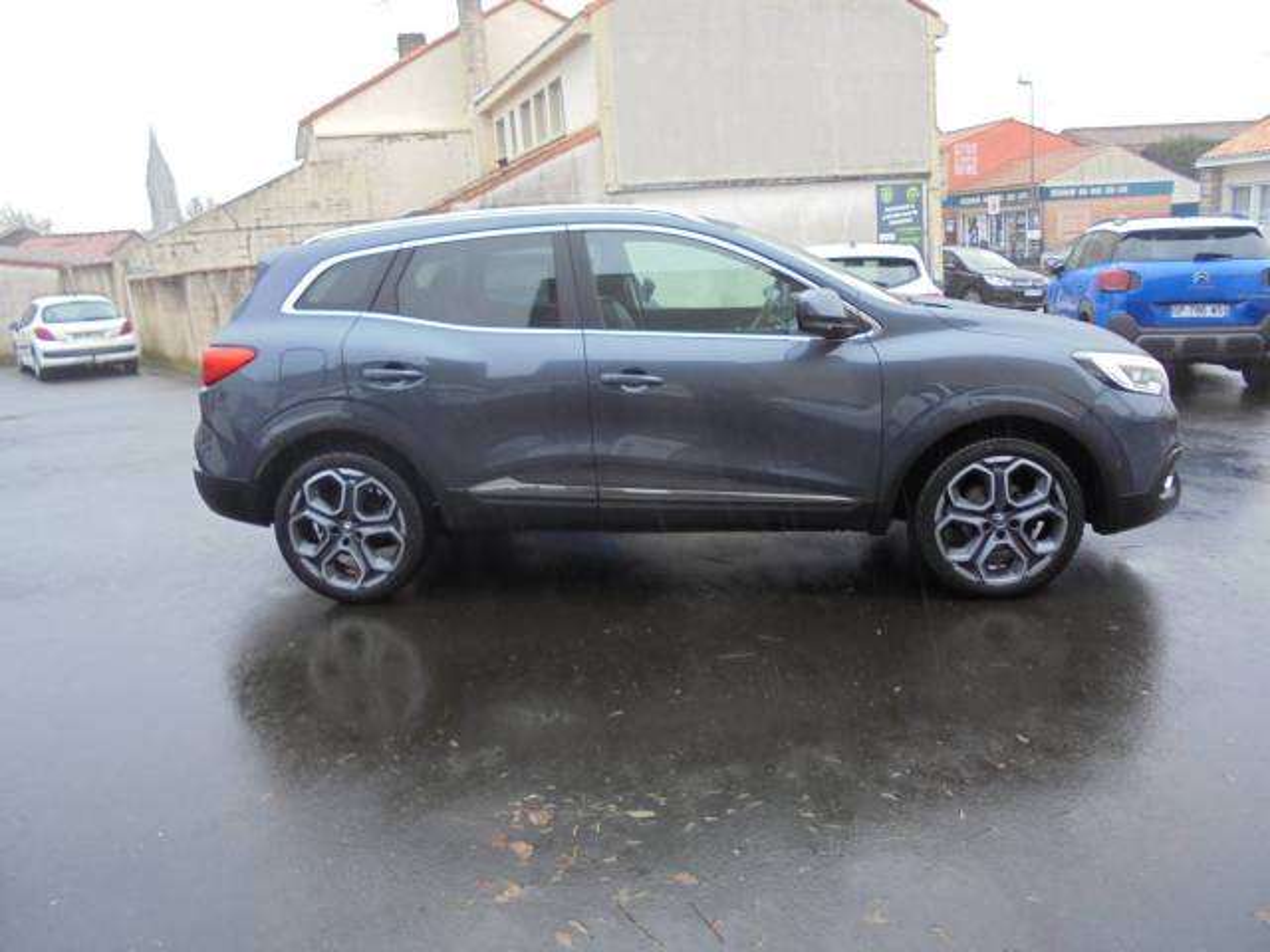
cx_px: 635
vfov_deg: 53.1
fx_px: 954
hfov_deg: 67.3
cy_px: 476
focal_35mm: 26
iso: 100
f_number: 3.5
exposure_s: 1/50
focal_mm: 4.6
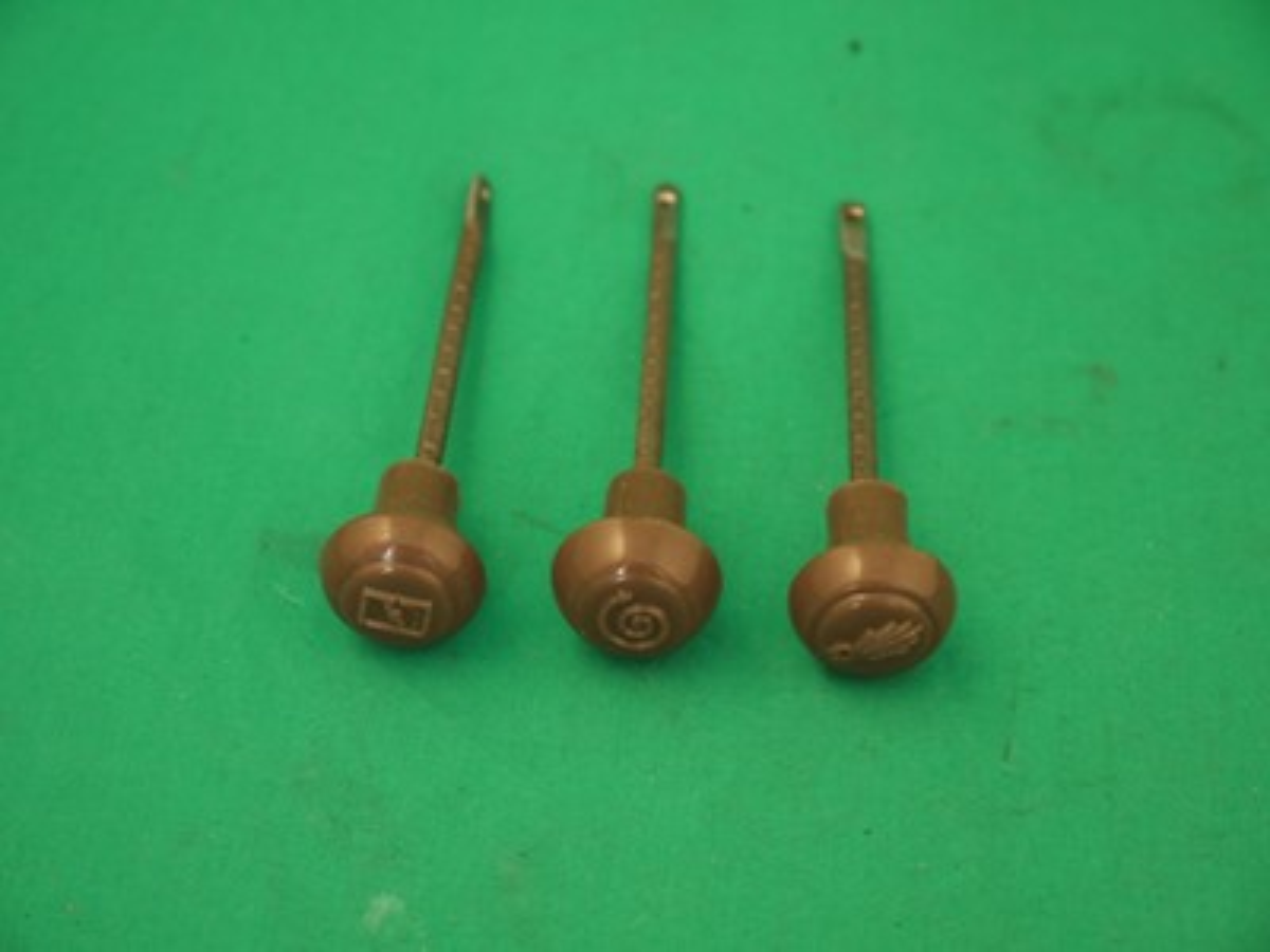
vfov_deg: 26.1
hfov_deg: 34.3
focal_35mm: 56
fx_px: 2055
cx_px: 635
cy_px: 476
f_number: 4.8
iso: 400
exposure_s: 1/60
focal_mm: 28
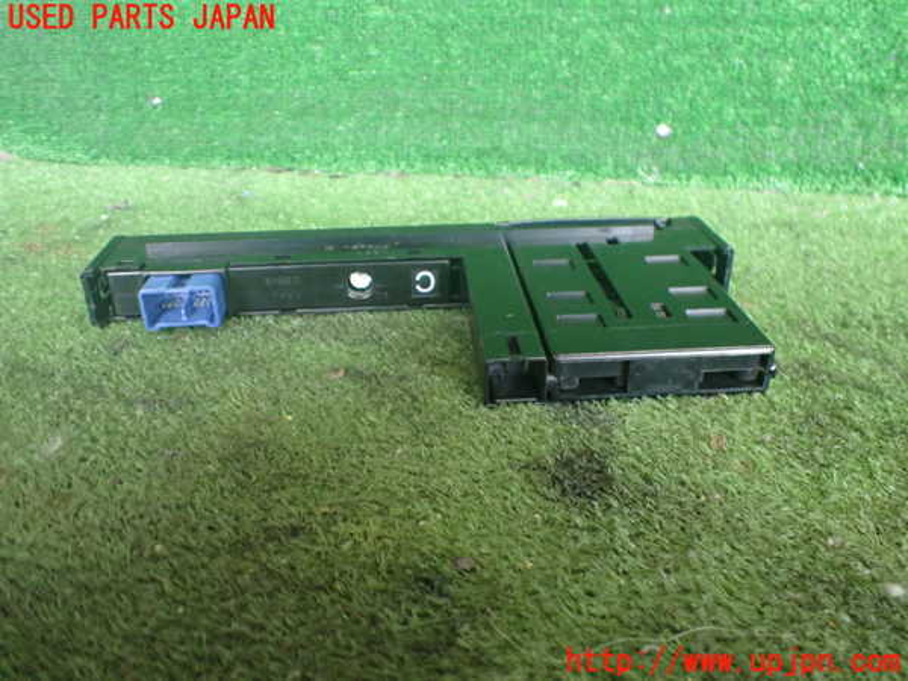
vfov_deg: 46.8
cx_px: 454
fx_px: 787
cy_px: 340
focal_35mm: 30
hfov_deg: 60.0
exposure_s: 1/125
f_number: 2.3
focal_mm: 5.4
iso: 800
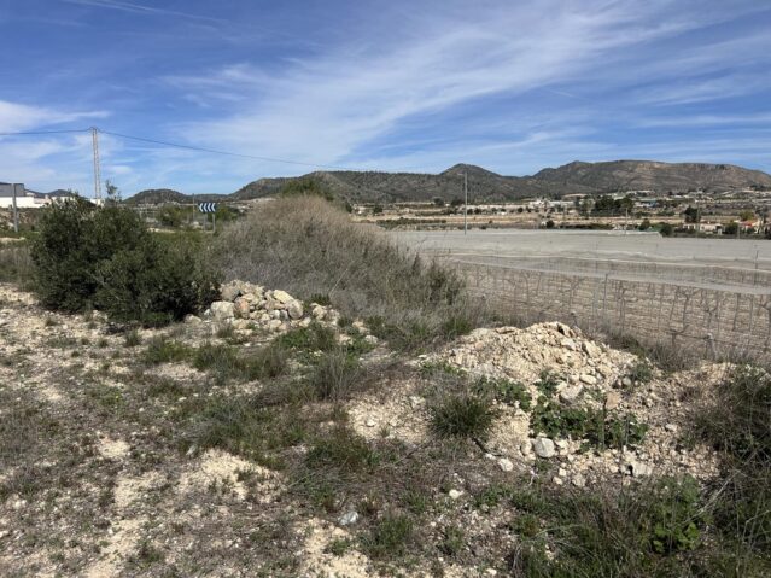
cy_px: 289
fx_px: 579
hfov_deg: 67.3
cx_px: 386
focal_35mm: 26
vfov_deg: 53.0
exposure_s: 1/7463
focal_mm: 5.7
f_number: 1.5
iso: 50
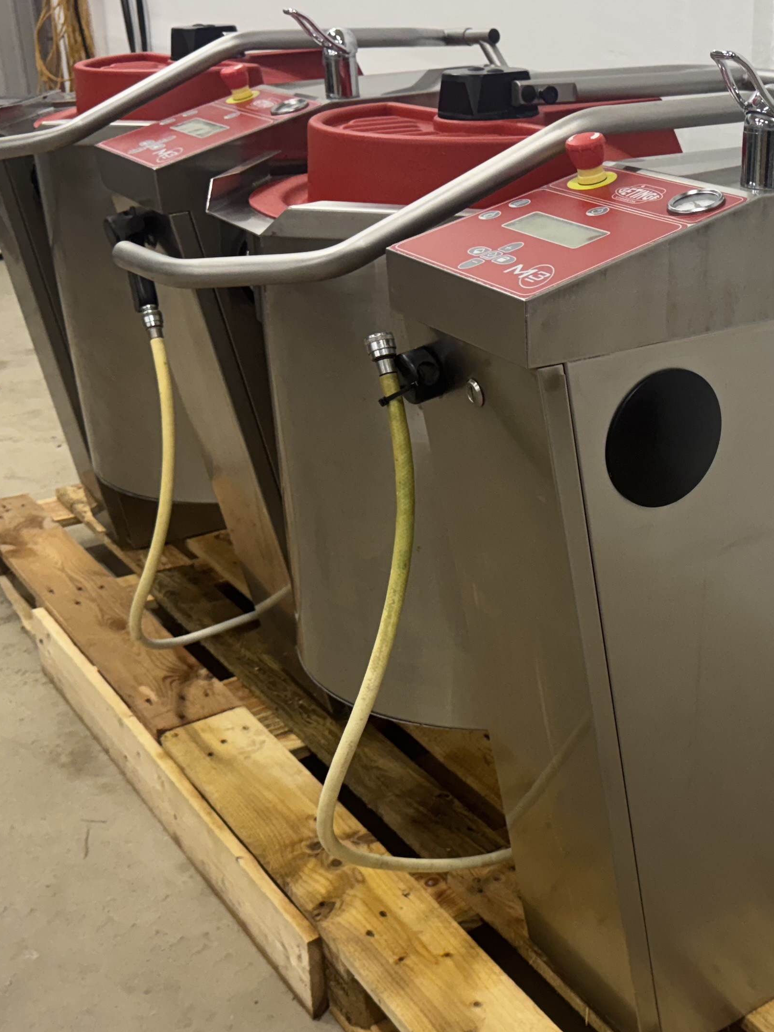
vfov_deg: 42.1
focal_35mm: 45
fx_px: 1341
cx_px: 639
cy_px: 509
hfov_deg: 31.2
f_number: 1.78
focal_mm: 6.76
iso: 200
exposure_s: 1/100
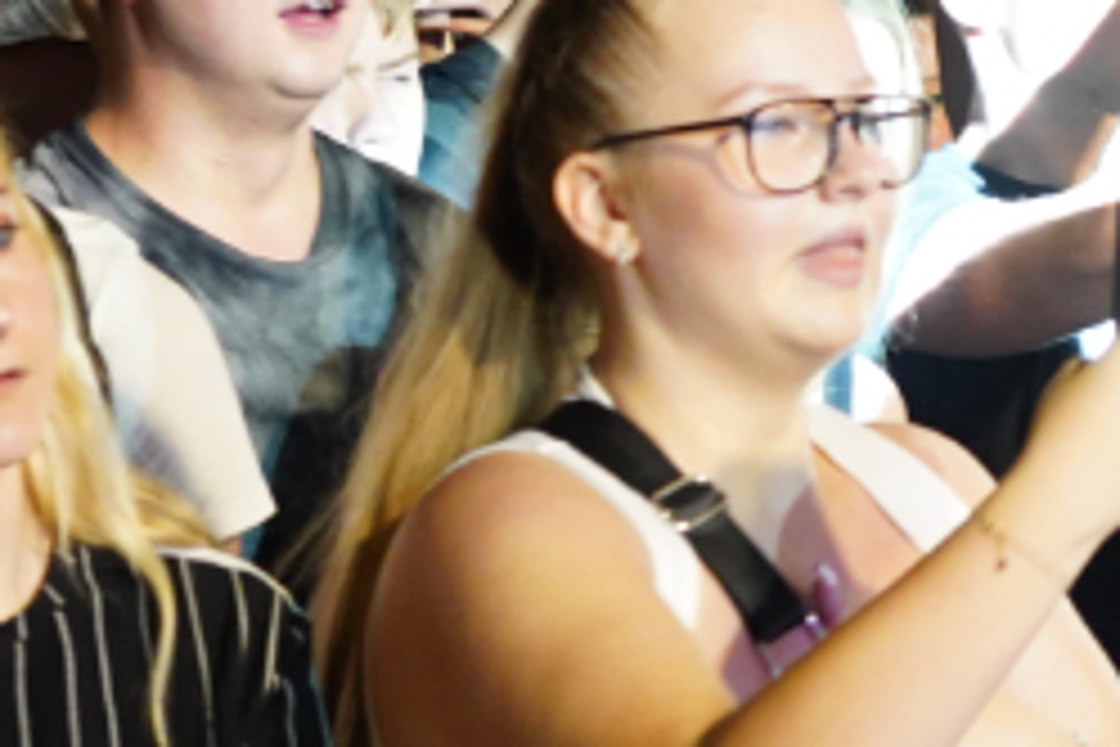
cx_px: 517
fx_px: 10390
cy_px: 281
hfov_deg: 6.2
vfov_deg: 4.1
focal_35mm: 334
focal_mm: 64
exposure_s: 1/100
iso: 3200
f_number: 4
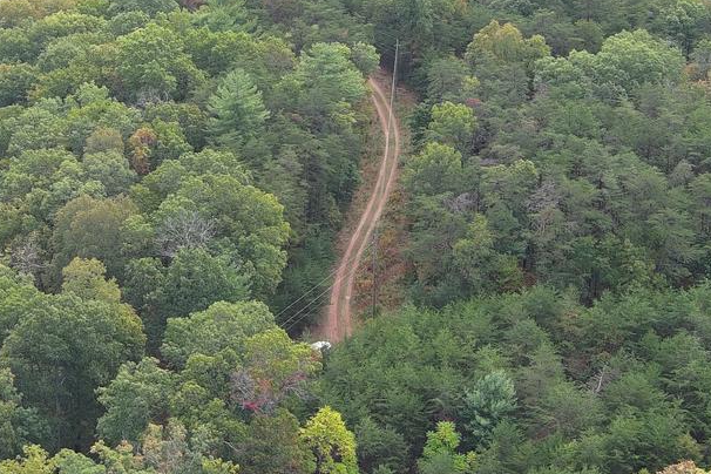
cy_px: 73
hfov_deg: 20.5
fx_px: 1935
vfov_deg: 13.9
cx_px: 123
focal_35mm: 98
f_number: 2.8
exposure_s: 1/214
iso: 100
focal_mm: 10.57
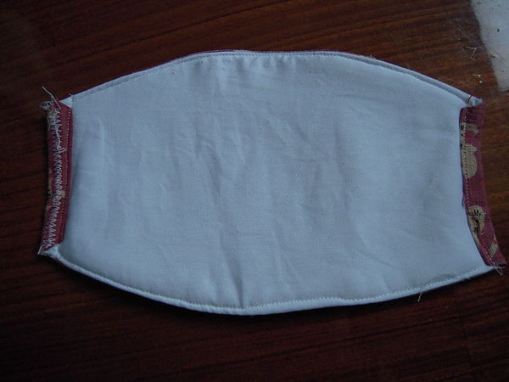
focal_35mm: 28
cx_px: 254
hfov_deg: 63.4
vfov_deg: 49.7
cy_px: 191
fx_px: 412
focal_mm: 5
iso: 400
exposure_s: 1/30
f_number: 2.7
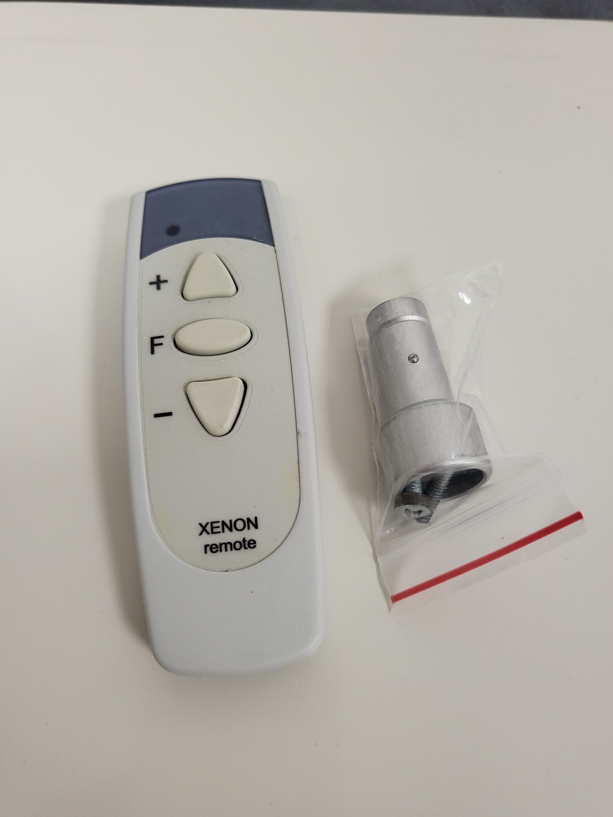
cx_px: 306
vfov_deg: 67.3
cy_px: 408
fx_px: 614
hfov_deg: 53.1
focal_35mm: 26
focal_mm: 4.25
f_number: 1.8
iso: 320
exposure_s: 1/100
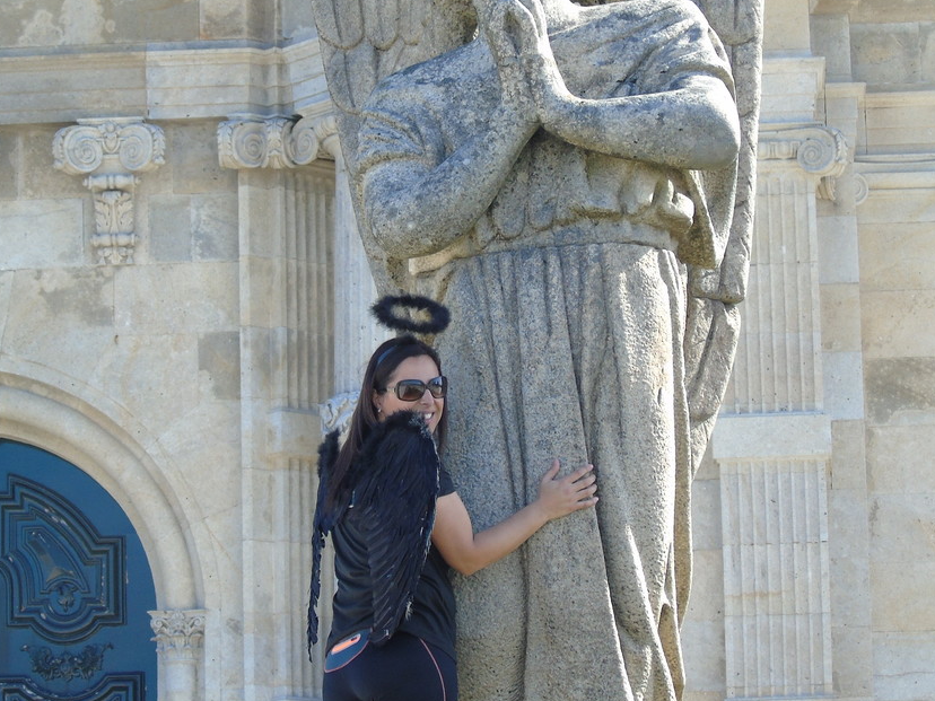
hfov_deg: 11.8
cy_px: 353
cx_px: 408
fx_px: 4511
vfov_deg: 8.9
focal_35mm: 167
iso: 80
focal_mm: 19
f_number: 4.4
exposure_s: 1/125
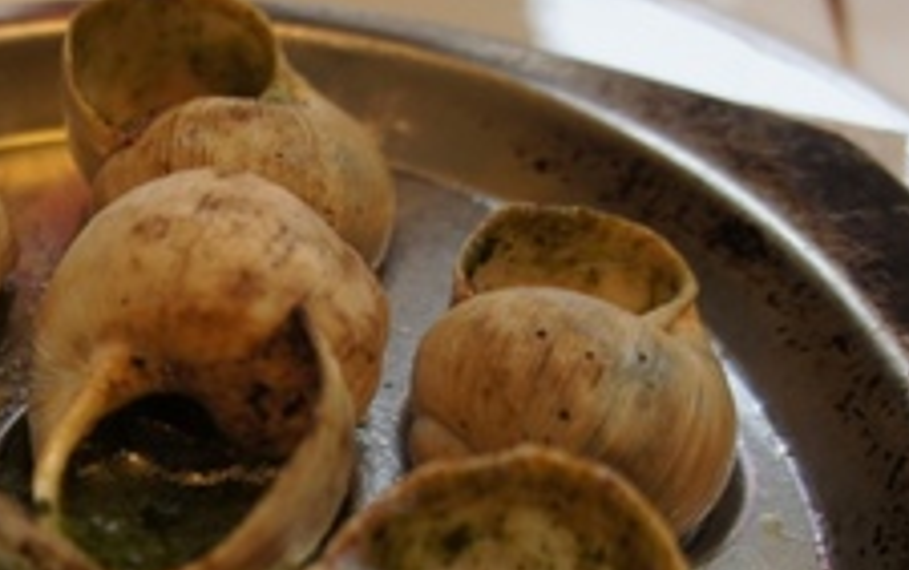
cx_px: 97
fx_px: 1512
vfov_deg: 20.9
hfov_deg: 31.9
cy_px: 513
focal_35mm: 61
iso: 200
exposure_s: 1/30
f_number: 3.5
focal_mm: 18
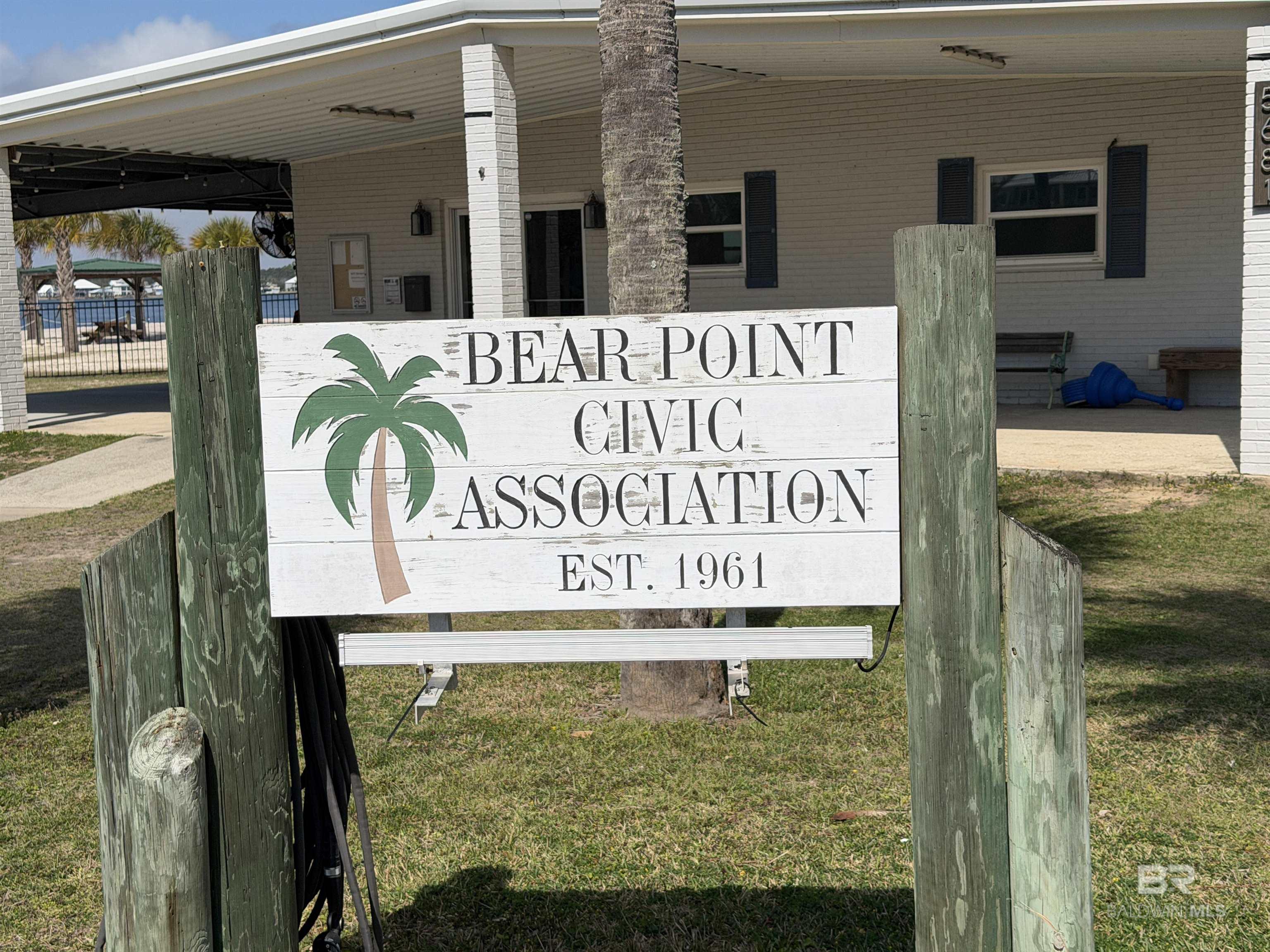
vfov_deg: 30.3
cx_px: 635
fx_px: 1761
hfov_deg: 39.7
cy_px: 476
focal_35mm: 48
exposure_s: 1/13333
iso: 80
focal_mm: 6.76
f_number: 1.78
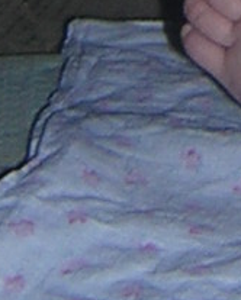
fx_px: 2413
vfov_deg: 6.9
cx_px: 330
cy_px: -241
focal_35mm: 271
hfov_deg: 5.7
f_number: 2.6
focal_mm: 4.7
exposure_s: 1/60.1
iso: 100
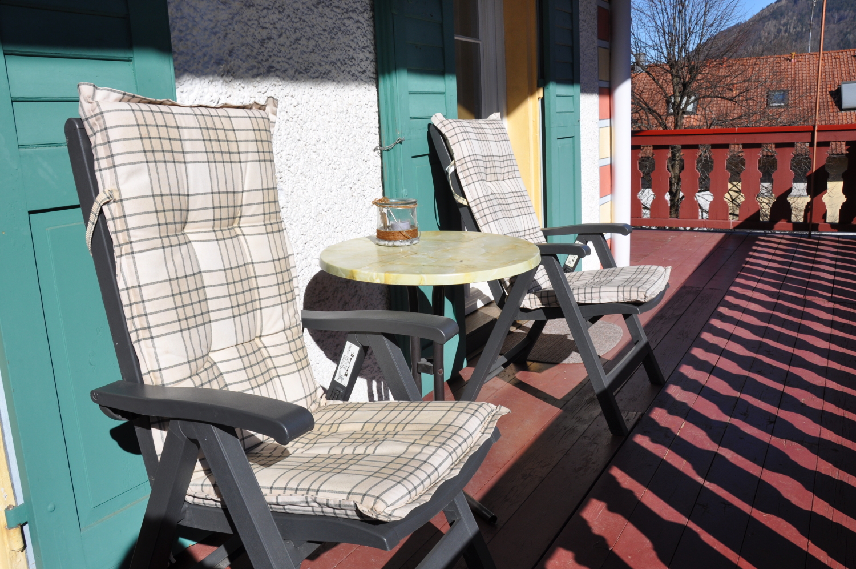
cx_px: 428
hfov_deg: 62.0
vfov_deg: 43.5
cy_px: 284
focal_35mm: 30
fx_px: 712
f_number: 10
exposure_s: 1/400
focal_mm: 20
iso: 200
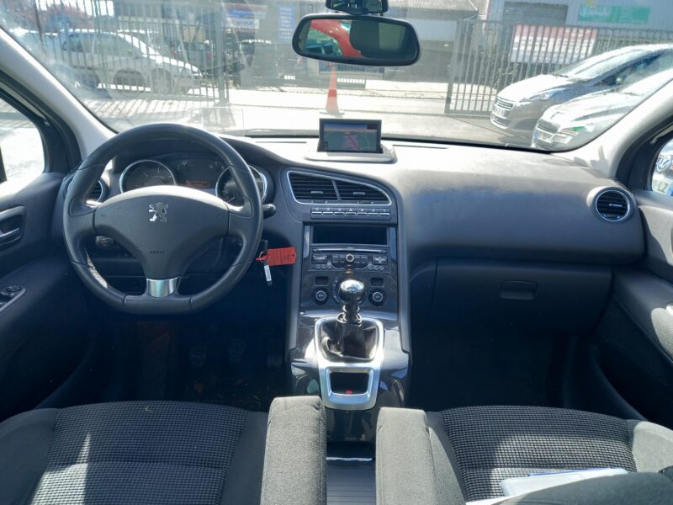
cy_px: 252
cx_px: 336
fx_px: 486
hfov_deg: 69.4
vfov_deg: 54.9
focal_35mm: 25
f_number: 2
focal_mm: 4.6
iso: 25
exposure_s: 1/50
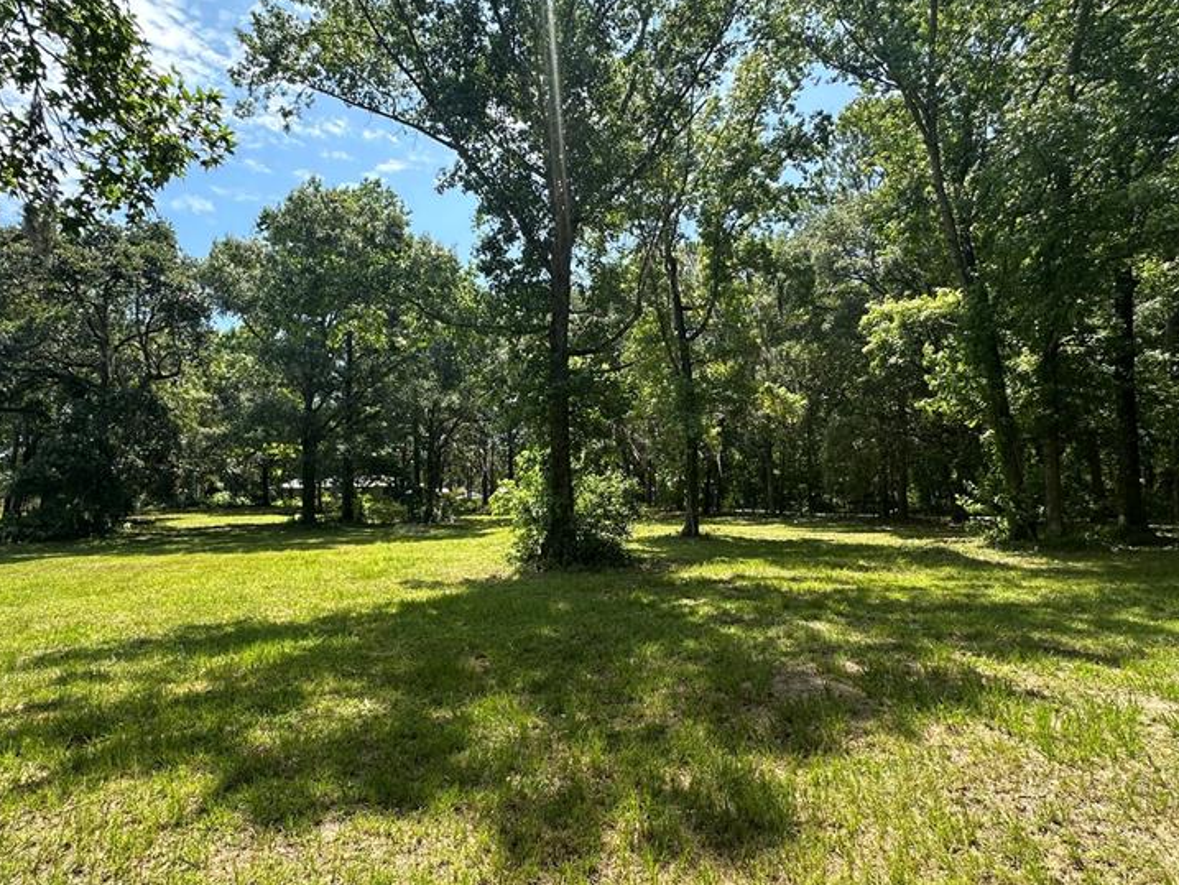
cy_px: 441
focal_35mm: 20
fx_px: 681
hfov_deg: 81.6
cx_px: 548
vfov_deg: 66.0
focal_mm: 2.22
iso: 40
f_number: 2.2
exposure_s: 1/435
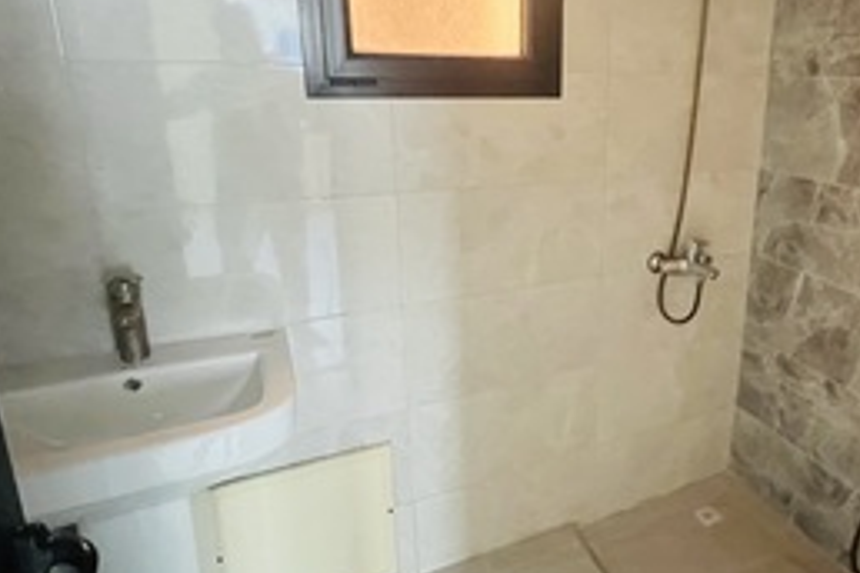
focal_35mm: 24
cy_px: 232
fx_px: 573
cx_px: 582
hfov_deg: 71.3
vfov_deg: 52.8
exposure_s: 1/50
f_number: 1.8
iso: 1000
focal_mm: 1.57
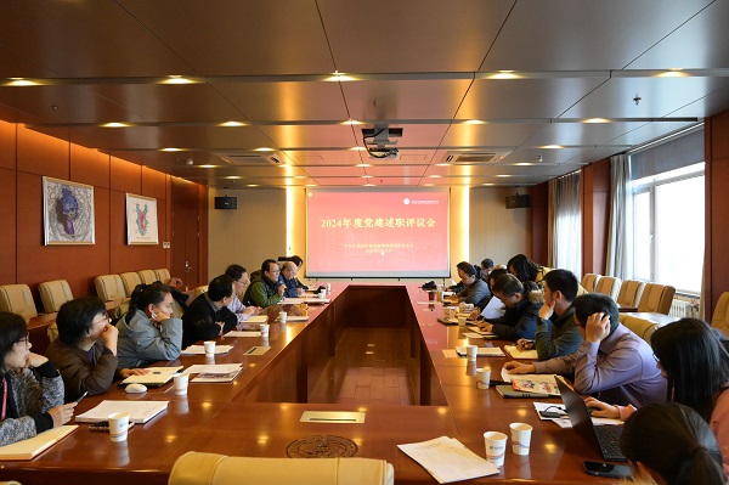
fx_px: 516
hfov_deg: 70.5
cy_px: 242
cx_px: 364
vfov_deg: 50.3
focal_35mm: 26
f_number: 6.3
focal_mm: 25.5
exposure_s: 1/125
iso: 10000
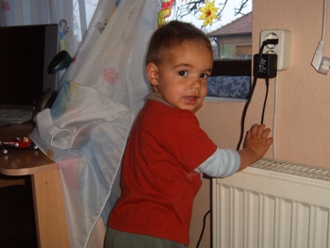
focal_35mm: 38
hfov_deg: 48.9
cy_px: 124
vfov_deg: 37.8
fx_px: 363
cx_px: 165
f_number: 2.8
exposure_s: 1/30
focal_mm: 5.8
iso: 141
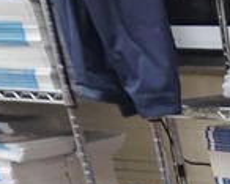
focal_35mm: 89
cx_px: 462
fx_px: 606
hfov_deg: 16.4
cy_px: 431
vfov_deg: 13.3
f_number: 2.2
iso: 400
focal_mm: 2.2
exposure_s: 1/30
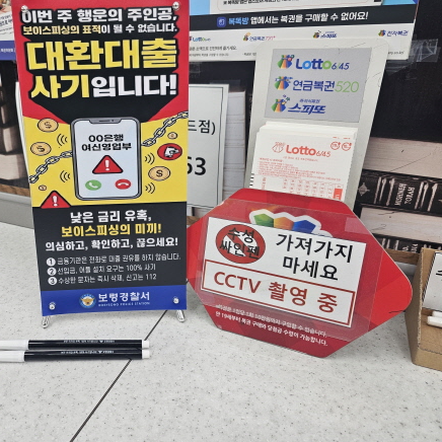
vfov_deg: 57.3
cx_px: 144
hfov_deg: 56.0
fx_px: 404
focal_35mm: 28
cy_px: 217
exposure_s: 1/120
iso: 64
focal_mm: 6.3
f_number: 1.7
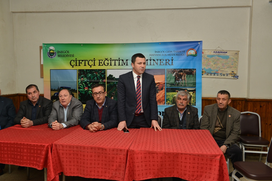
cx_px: 136
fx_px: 242
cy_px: 90
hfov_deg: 58.7
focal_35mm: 32
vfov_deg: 41.1
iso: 500
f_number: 6.3
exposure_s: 1/60
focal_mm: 32
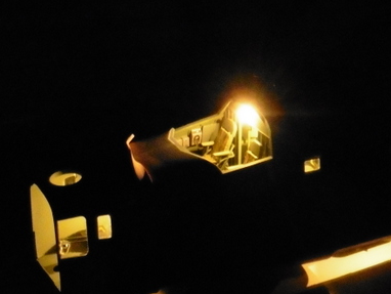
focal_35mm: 89
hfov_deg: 21.8
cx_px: 284
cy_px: 241
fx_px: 1006
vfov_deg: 16.5
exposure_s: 1/8
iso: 1600
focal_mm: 6.1
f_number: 3.7
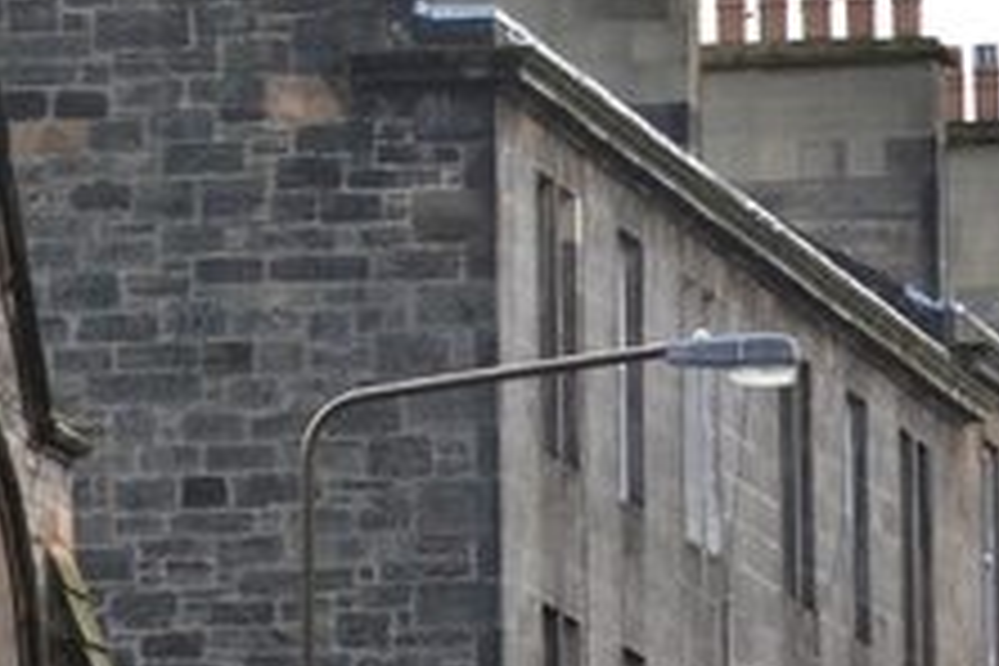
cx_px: 333
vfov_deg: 2.5
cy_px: 83
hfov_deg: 3.8
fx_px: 15188
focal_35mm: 547
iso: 100
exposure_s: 1/200
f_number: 8
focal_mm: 135
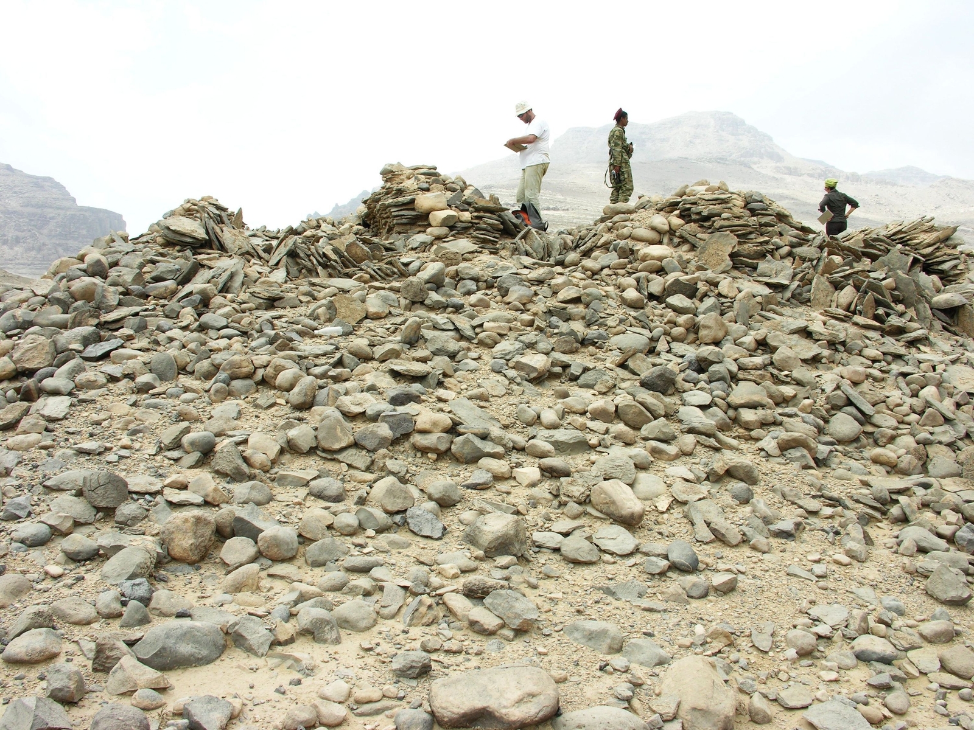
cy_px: 365
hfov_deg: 52.6
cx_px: 487
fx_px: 985
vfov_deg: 40.7
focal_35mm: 35
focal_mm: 8.9
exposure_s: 1/60
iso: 50
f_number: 8
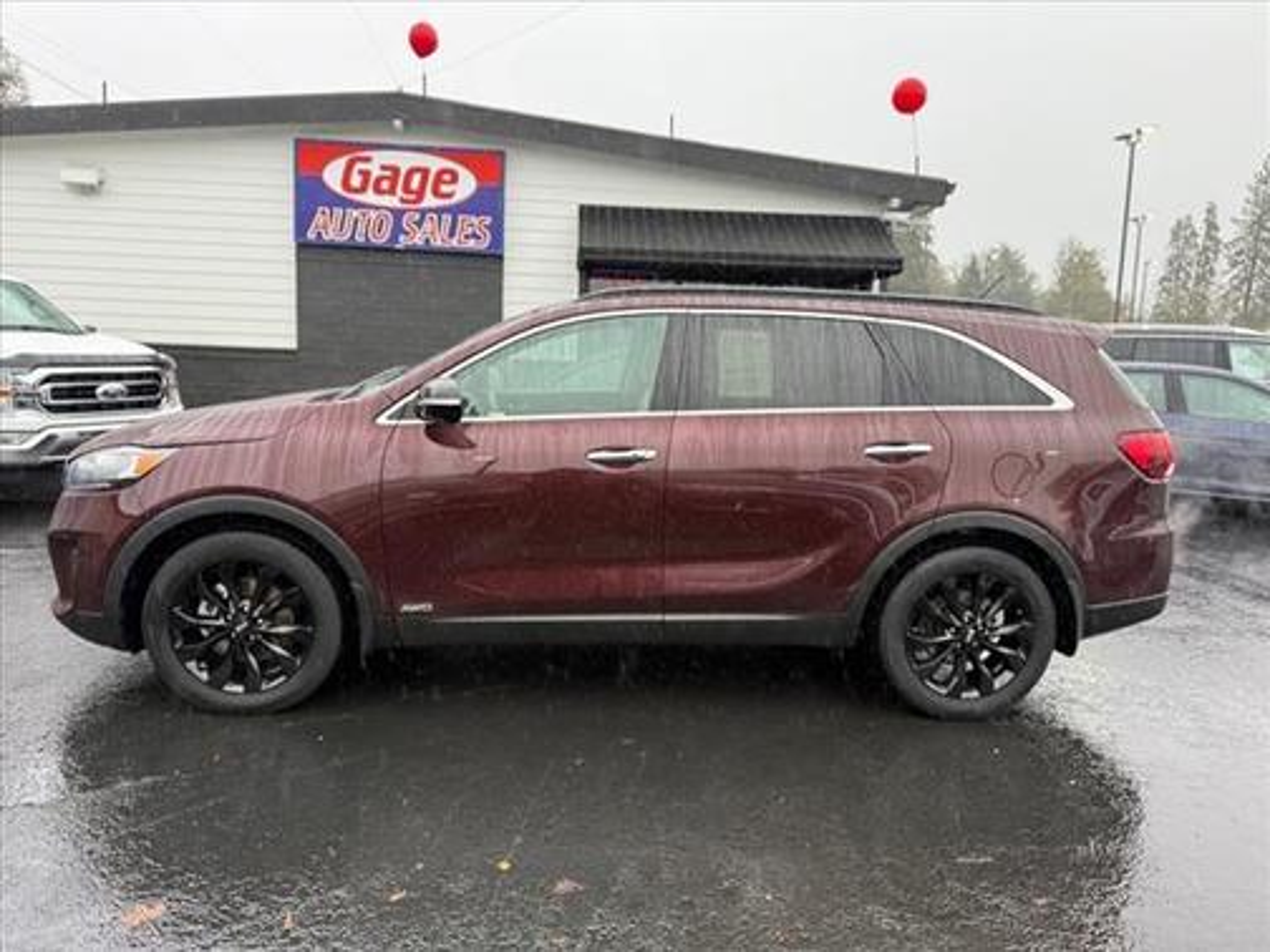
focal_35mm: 24
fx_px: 881
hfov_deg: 71.6
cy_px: 476
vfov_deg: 56.8
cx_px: 635
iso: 100
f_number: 1.78
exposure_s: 1/336
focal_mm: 6.76
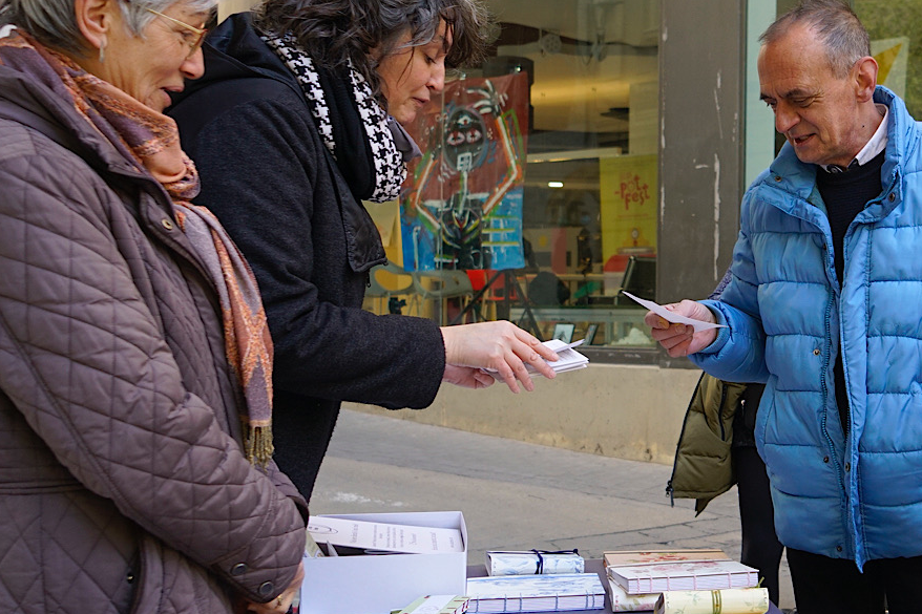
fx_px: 1434
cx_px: 817
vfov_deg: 24.2
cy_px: 359
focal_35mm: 56
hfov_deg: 33.9
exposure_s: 1/250
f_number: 4
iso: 500
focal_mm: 24
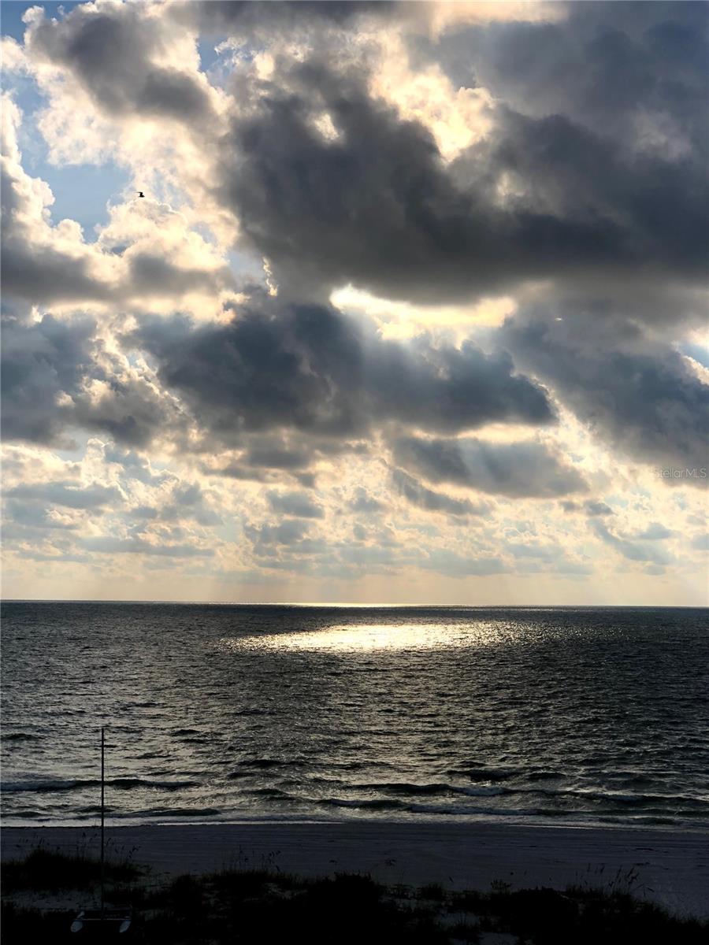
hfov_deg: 25.7
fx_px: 1557
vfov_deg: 33.8
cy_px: 472
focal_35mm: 57
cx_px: 354
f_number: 2.8
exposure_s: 1/2825
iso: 20
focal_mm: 6.6
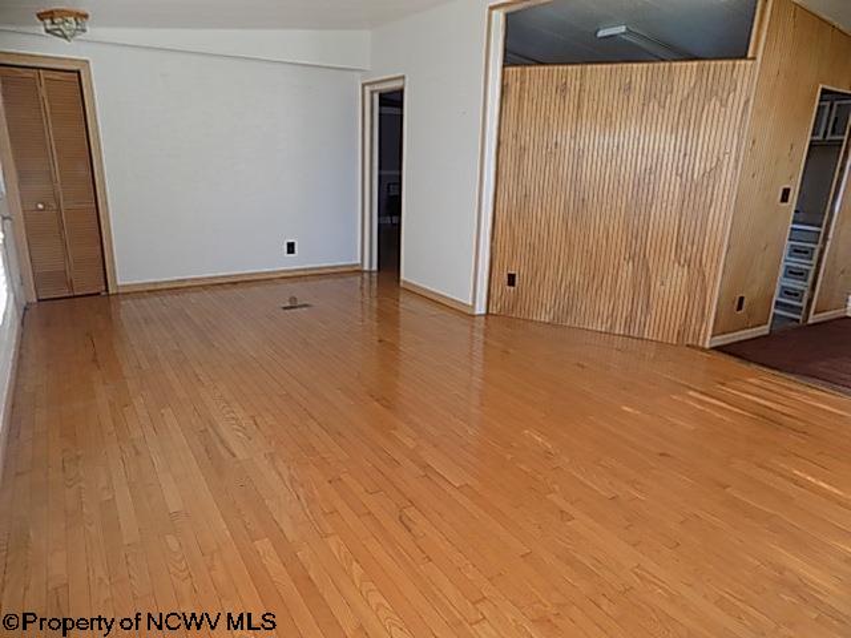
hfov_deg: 73.9
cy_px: 319
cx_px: 426
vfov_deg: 58.9
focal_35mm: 23
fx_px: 565
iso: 80
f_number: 3.1
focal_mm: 4
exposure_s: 1/30
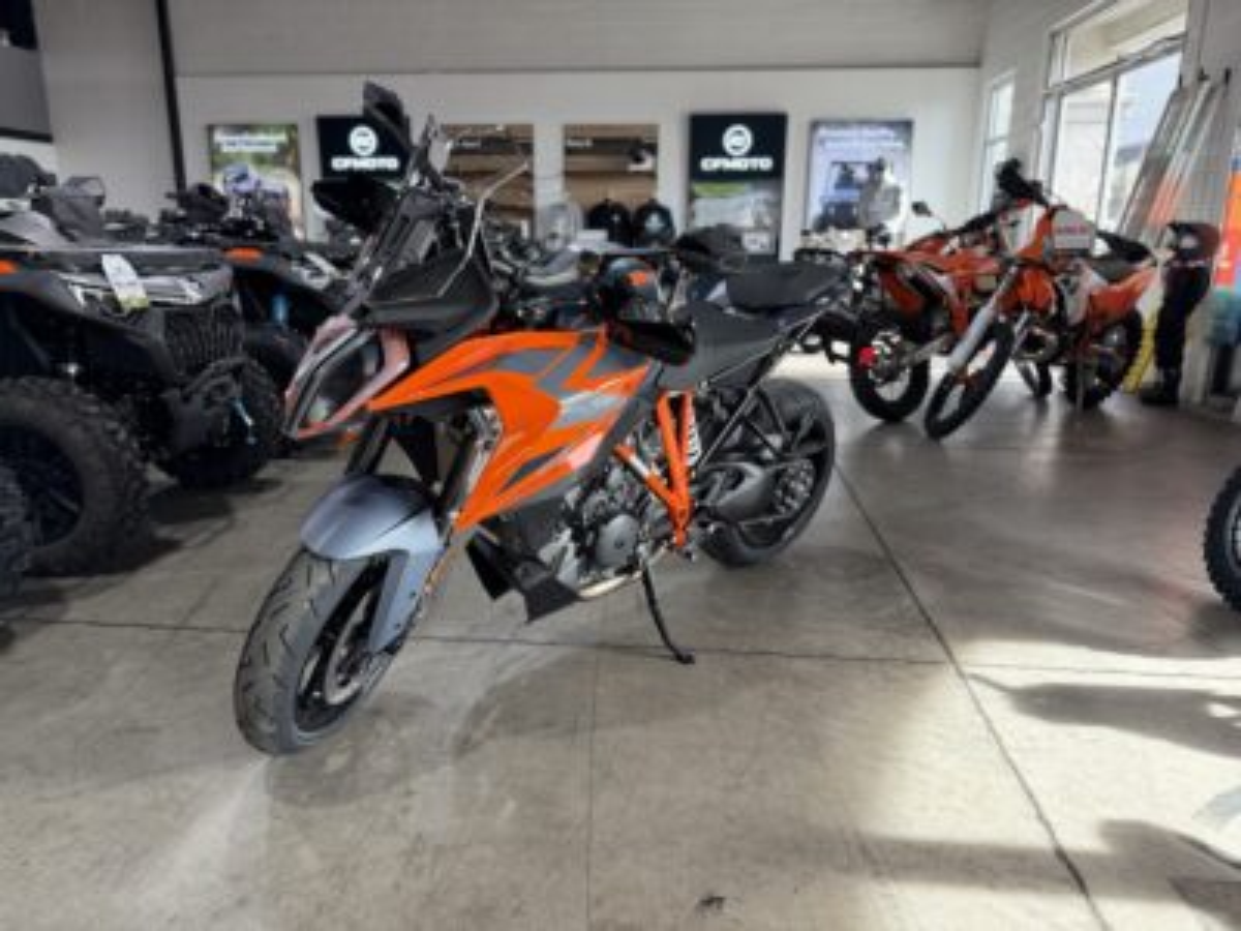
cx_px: 620
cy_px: 466
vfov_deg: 56.8
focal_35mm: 24
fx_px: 860
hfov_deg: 71.6
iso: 125
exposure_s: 1/200
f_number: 1.78
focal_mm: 6.76
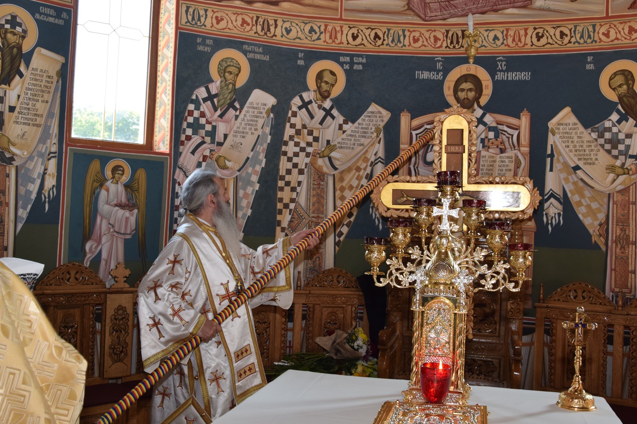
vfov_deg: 31.9
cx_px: 336
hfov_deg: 46.4
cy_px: 212
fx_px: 743
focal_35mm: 42
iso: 500
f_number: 5
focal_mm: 24
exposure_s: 1/80
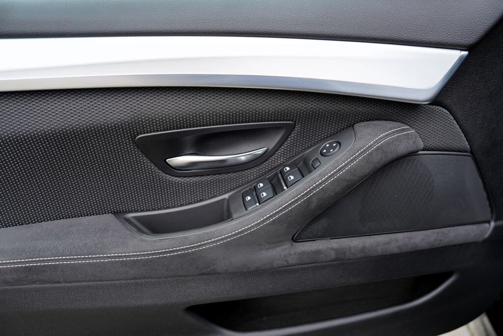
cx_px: 252
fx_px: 335
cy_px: 168
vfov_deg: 53.1
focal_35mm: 24
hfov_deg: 73.7
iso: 125
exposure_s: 1/30
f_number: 2.8
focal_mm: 24
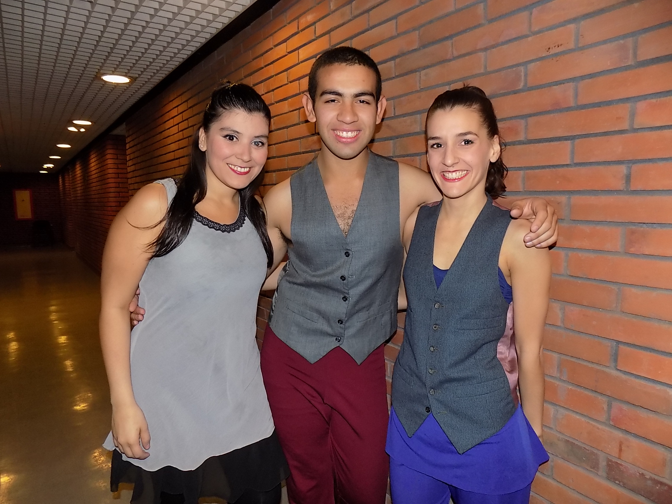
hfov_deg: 73.9
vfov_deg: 58.9
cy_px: 252
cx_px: 336
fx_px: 446
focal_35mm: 23
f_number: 3.1
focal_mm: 4
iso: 200
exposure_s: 1/30
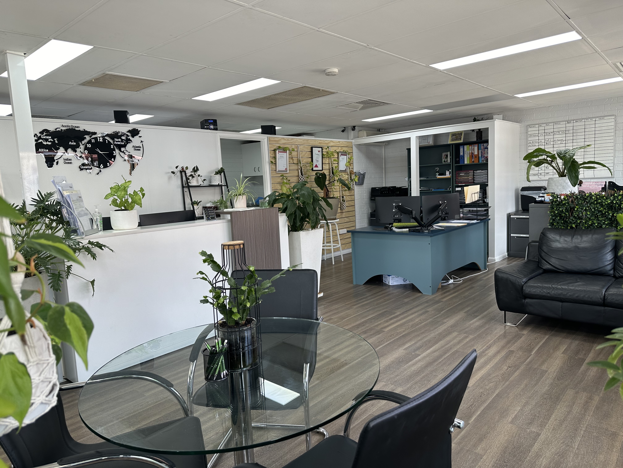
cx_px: 312
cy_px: 234
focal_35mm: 24
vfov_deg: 56.8
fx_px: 432
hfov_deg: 71.6
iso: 80
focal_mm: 6.86
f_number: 1.78
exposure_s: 1/100
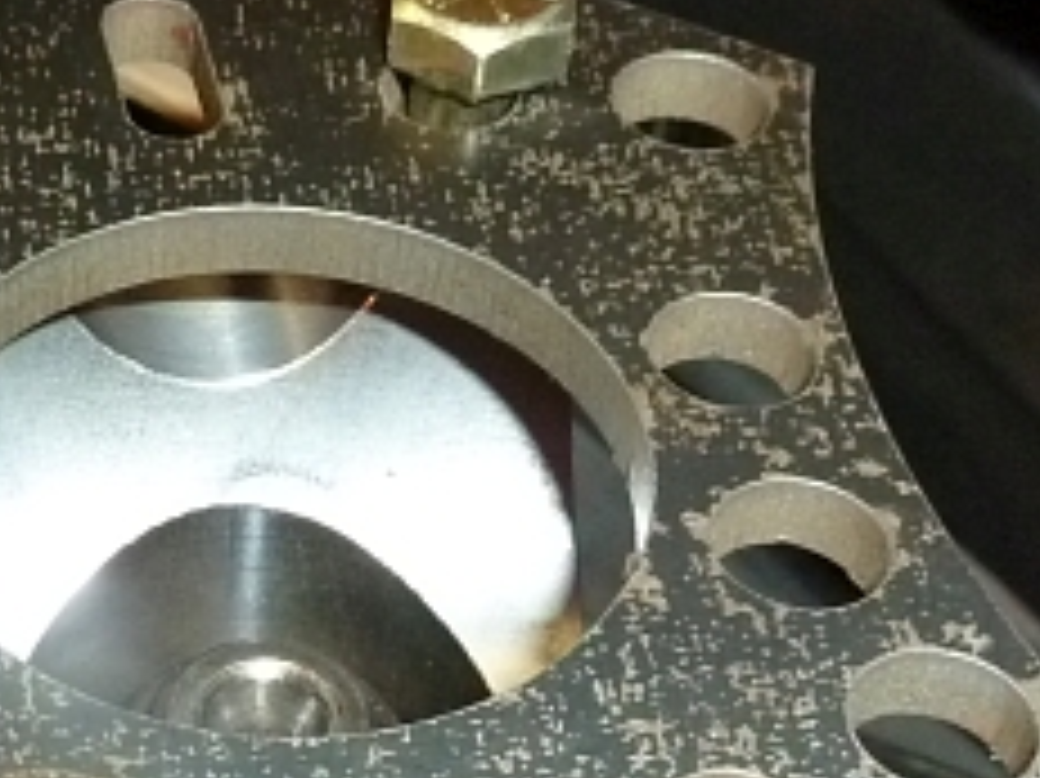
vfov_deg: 15.9
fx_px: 2733
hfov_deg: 21.2
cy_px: 760
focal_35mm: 91
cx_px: 176
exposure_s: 1/30
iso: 320
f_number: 3.3
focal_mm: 4.1
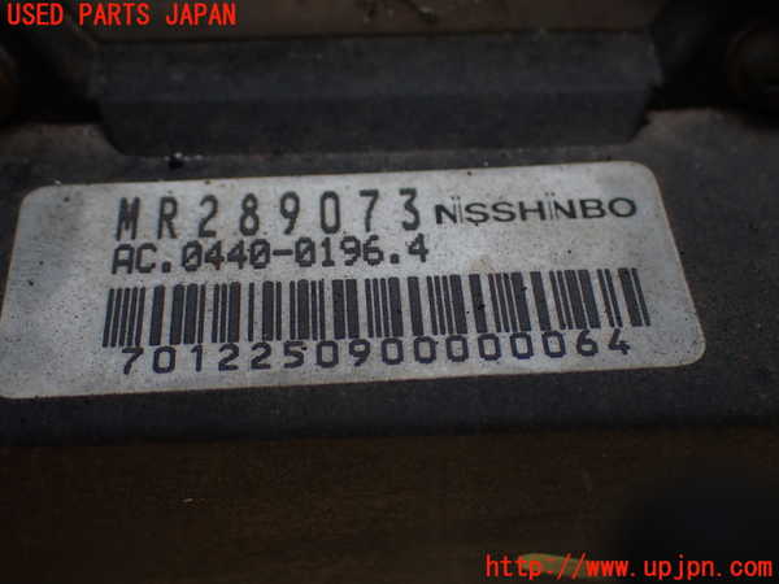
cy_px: 292
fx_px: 1215
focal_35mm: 54
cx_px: 390
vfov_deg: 27.0
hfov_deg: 35.5
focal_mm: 9.65
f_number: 3.3
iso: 200
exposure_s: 1/200
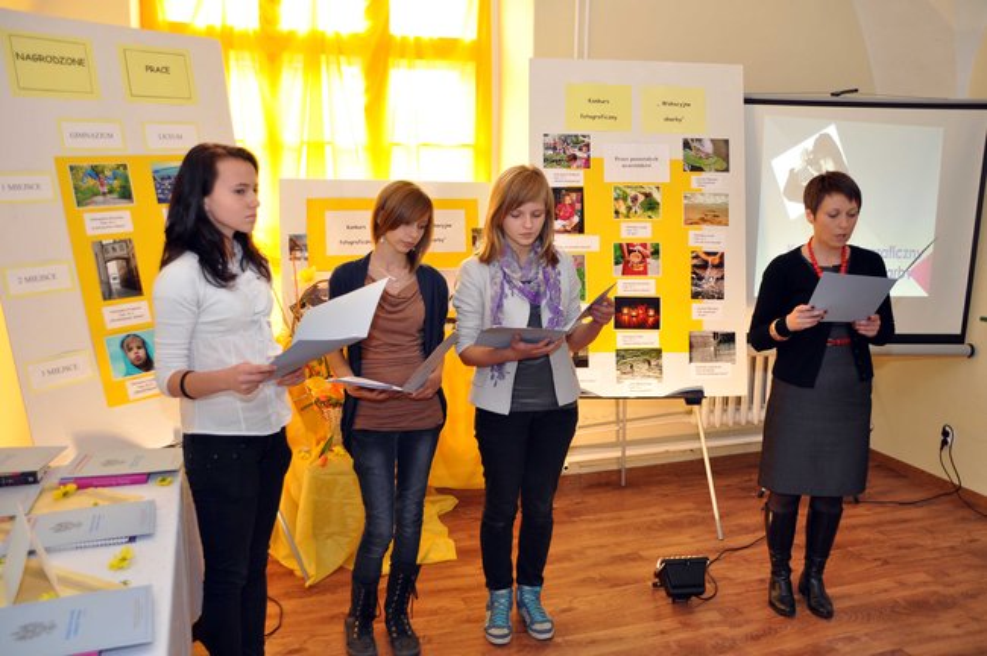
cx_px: 494
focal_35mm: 33
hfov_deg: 57.3
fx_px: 904
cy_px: 328
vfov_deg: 39.9
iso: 400
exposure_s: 1/60
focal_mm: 22
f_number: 4
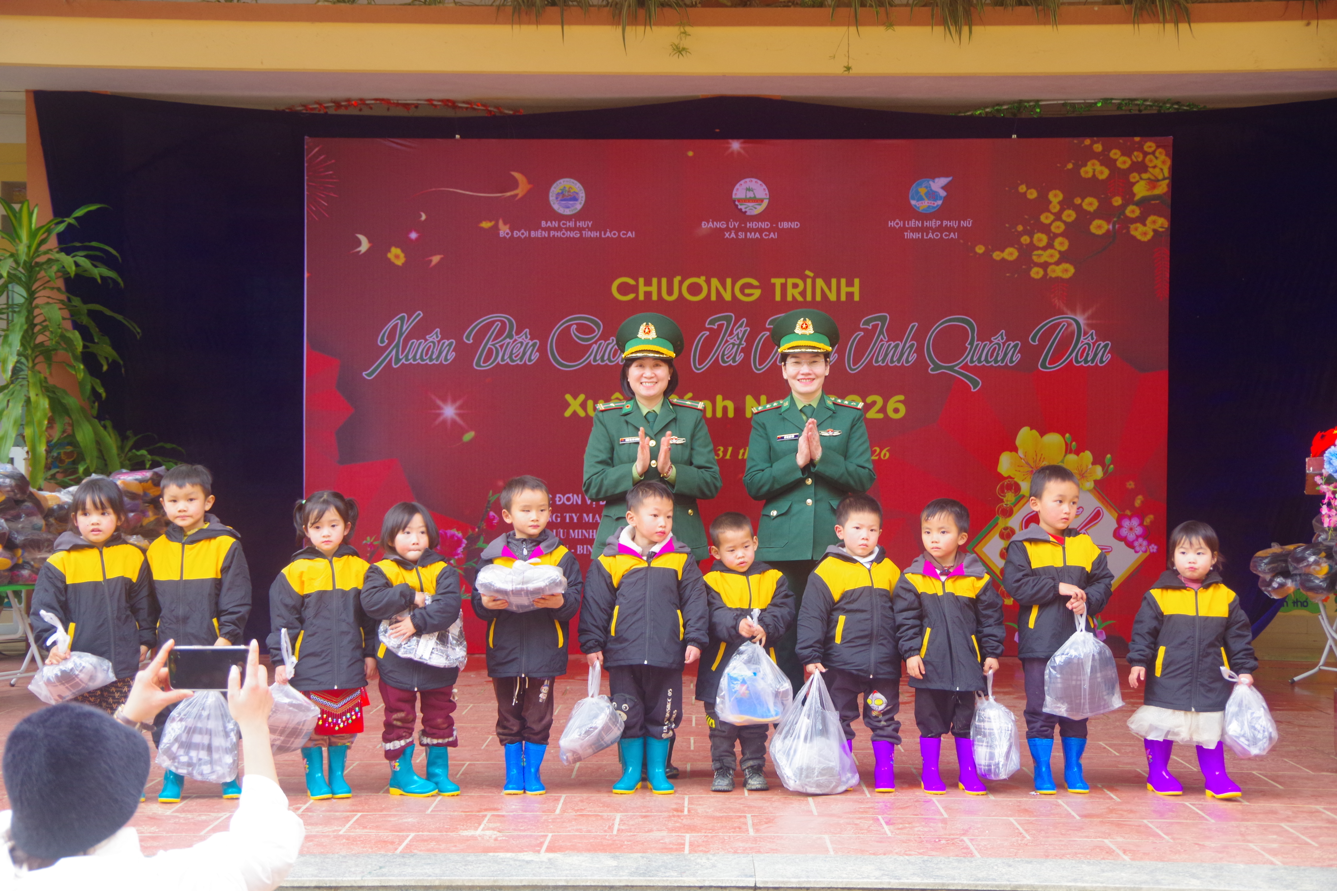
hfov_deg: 33.4
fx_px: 2228
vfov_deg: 22.6
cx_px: 668
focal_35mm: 60
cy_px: 446
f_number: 4.5
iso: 800
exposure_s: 1/100
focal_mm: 40
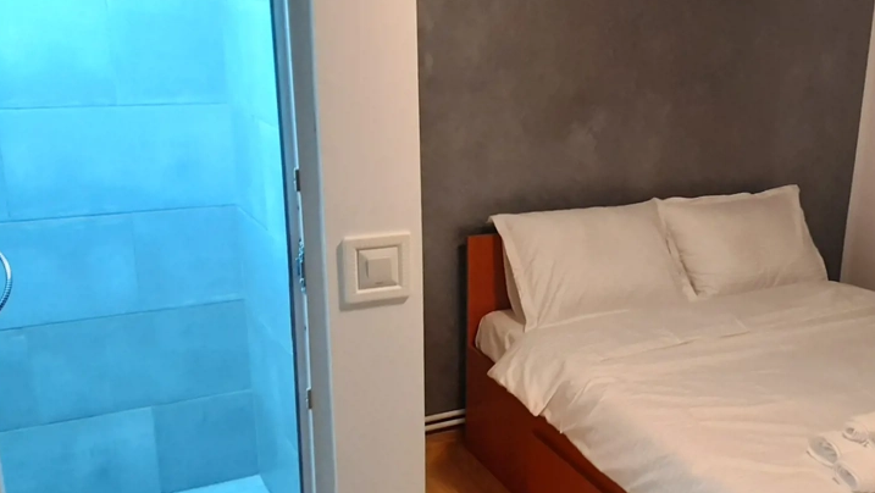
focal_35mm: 41
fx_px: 952
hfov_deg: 48.3
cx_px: 604
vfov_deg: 29.0
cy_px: 288
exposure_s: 1/50
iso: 160
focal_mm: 3.93
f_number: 1.7
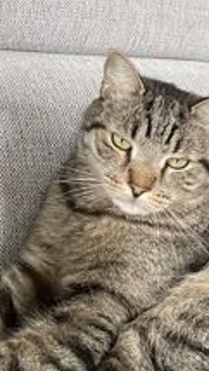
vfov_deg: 32.3
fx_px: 628
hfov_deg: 18.8
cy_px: 106
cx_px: 72
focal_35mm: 64
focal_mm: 2.71
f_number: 2.2
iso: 250
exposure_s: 1/60
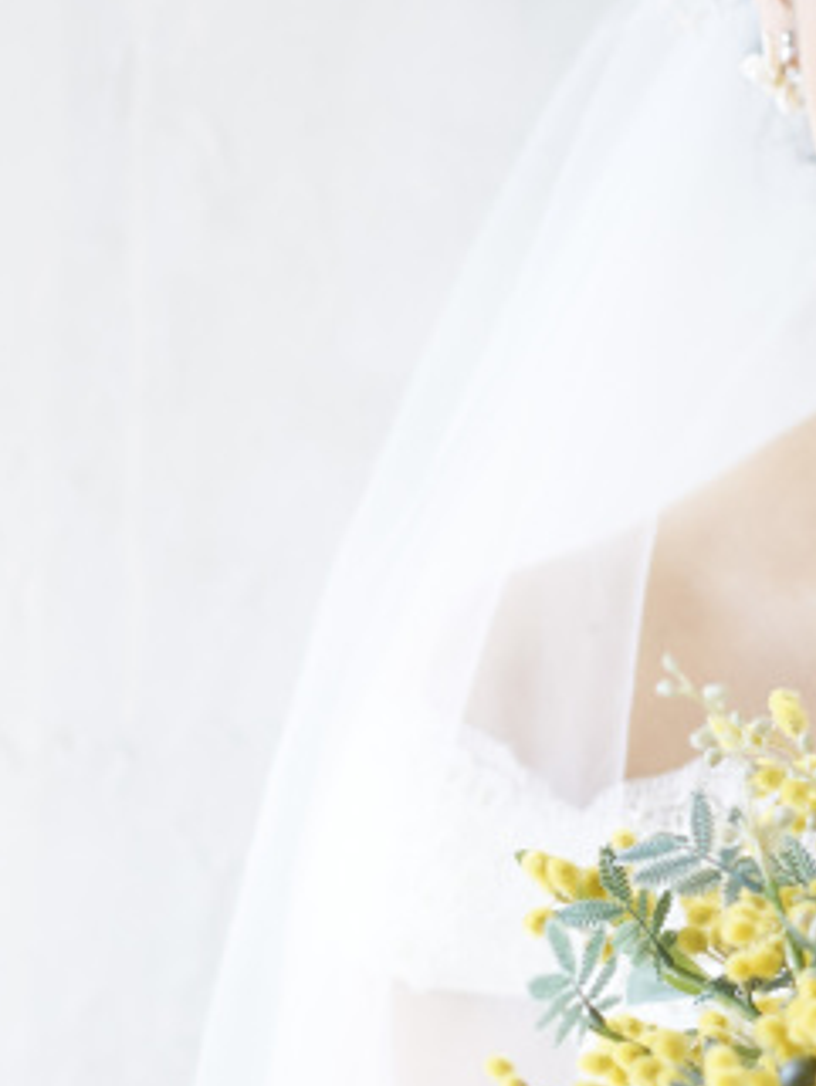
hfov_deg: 4.9
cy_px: 560
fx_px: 9580
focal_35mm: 305
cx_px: 1009
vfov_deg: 6.5
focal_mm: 85
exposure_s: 1/100
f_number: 1.6
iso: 640
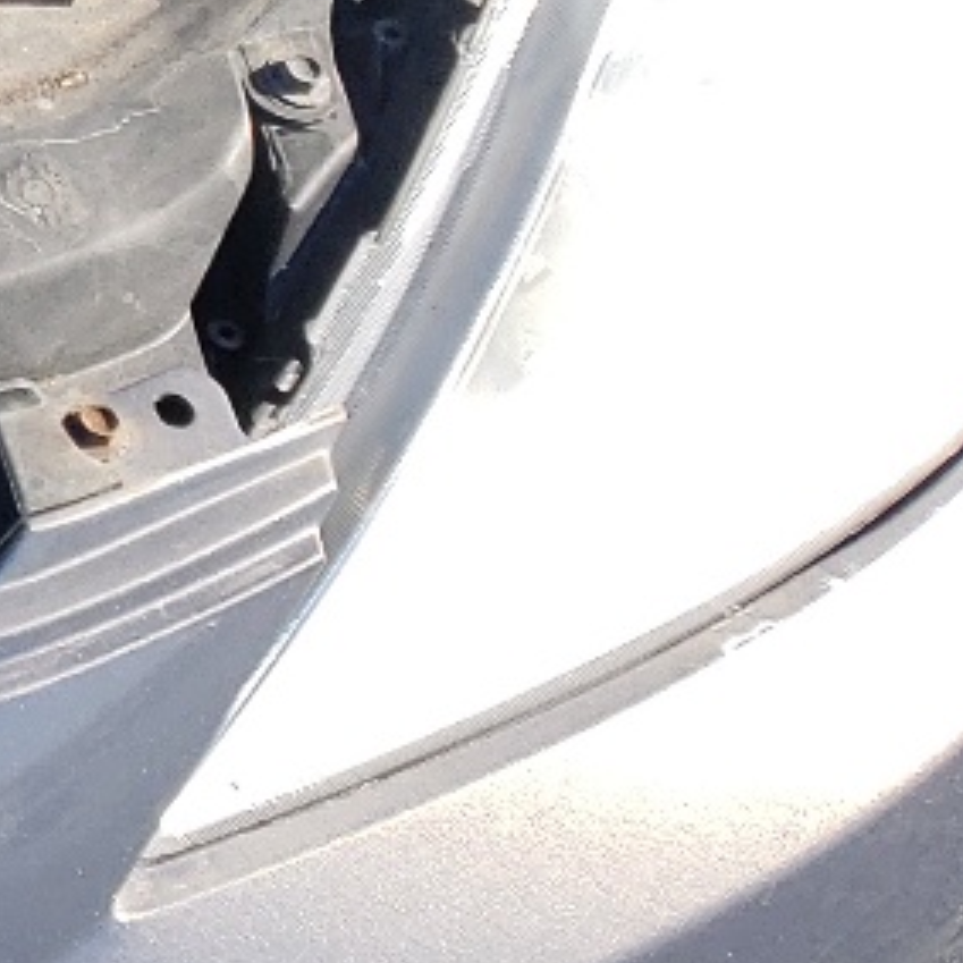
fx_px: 4092
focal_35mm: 130
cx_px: -1562
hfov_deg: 10.8
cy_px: -412
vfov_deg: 12.8
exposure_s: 1/1250
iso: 50
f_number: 1.5
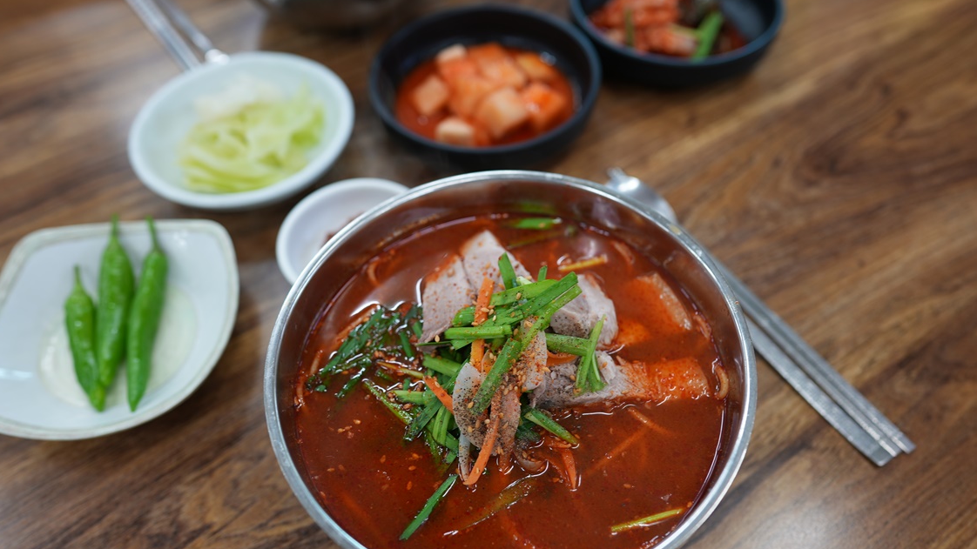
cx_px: 495
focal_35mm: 26
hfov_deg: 71.9
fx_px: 674
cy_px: 312
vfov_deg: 44.3
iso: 100
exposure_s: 1/40
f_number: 2.5
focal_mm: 24
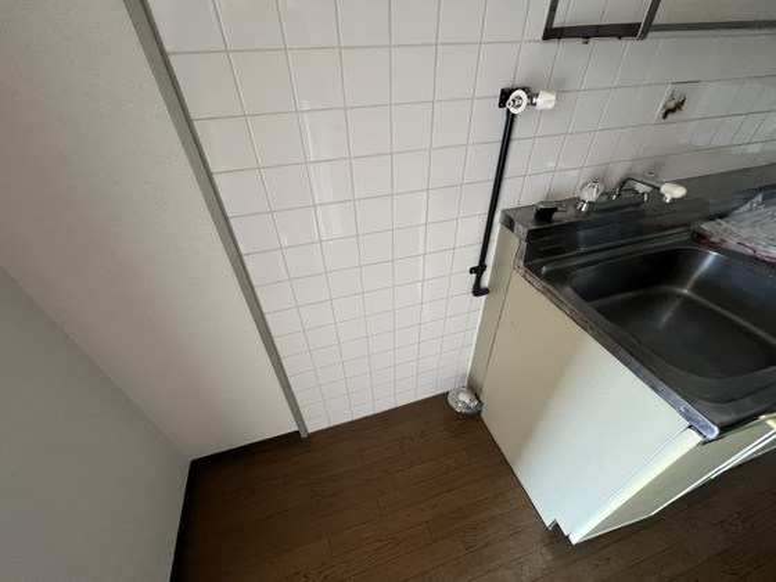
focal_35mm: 13
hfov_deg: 106.2
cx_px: 388
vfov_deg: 89.9
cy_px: 291
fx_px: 291
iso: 250
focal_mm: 1.57
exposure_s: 1/61
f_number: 1.8
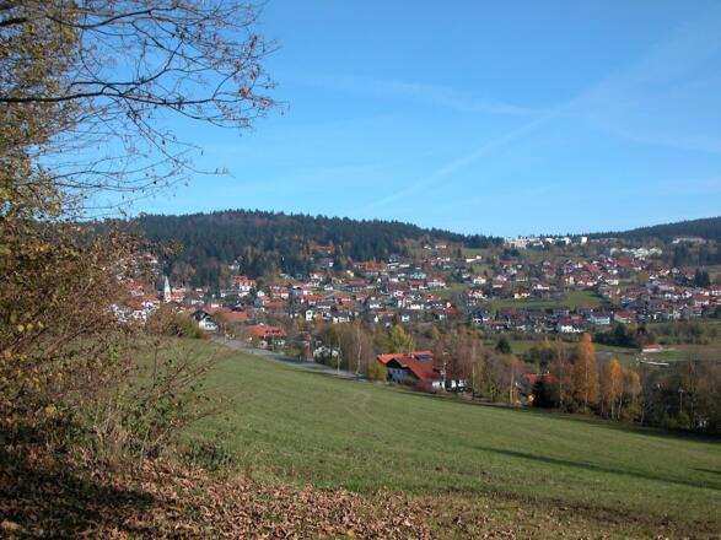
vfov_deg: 40.7
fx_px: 729
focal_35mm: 35
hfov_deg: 52.6
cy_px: 270
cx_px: 360
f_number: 5
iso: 100
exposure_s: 1/413
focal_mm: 8.9
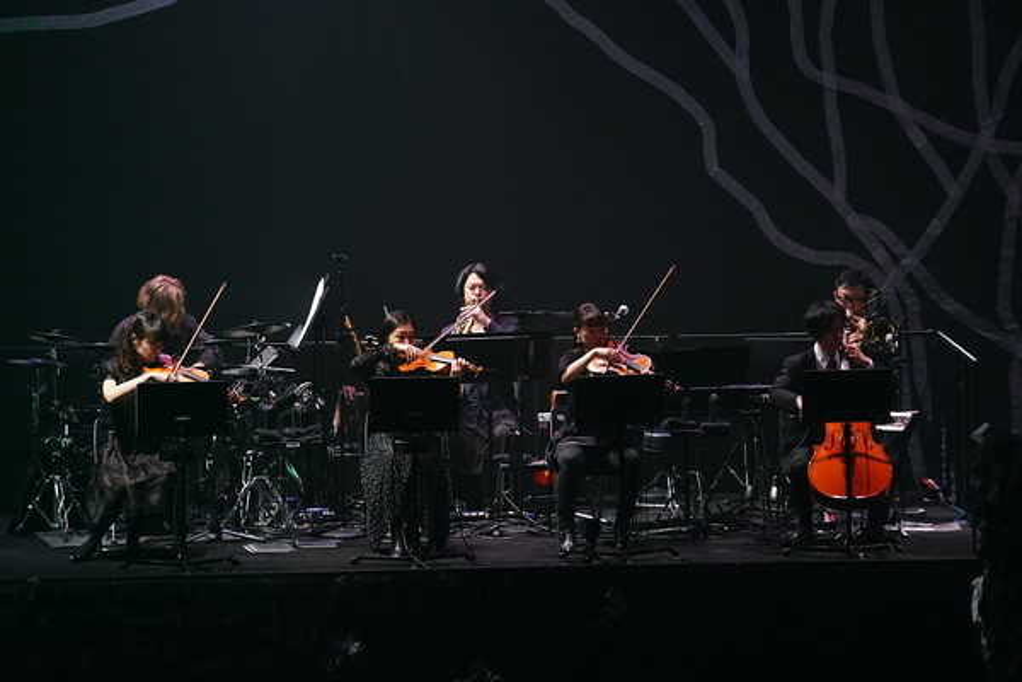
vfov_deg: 4.6
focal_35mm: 297
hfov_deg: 6.9
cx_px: 511
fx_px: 8431
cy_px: 341
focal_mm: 198
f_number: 4
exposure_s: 1/100
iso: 2500
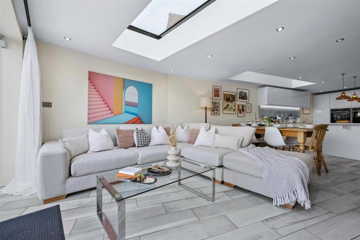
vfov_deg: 77.4
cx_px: 180
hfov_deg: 100.4
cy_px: 120
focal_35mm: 15
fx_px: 150
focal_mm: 15
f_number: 9
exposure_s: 1/80
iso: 400
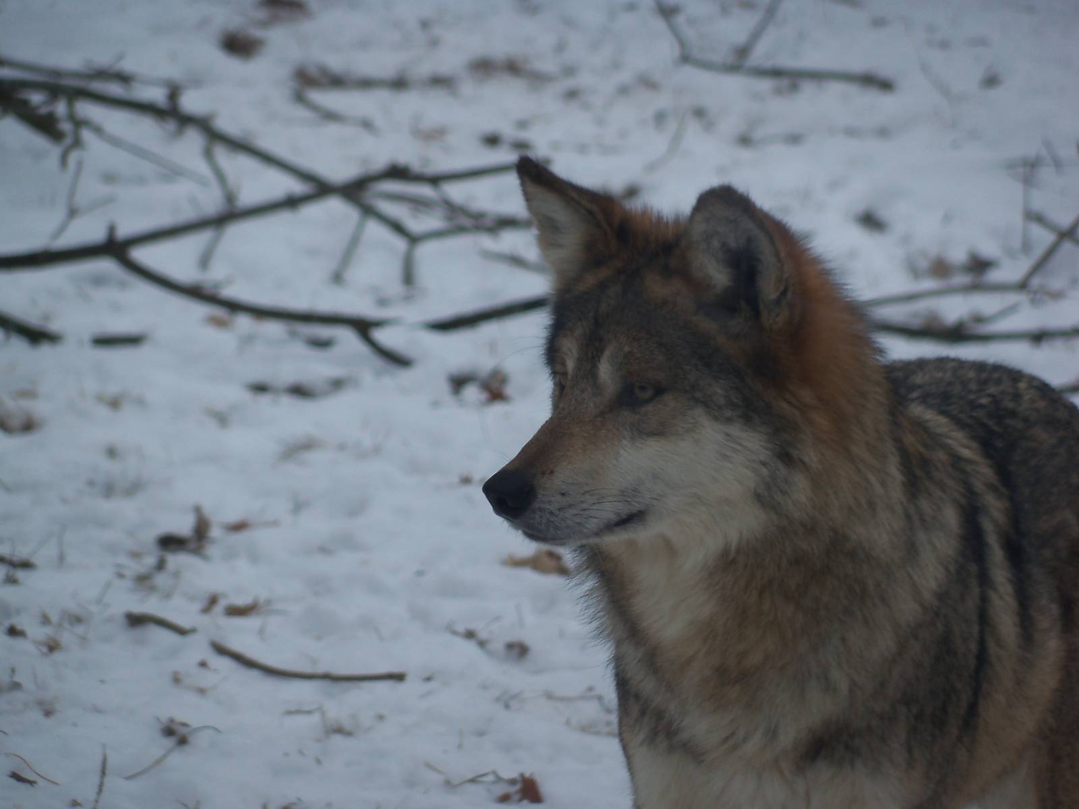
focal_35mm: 350
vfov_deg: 4.2
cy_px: 404
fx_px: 10910
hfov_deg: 5.7
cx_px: 540
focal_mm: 62
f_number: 4.8
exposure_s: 1/100
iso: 64
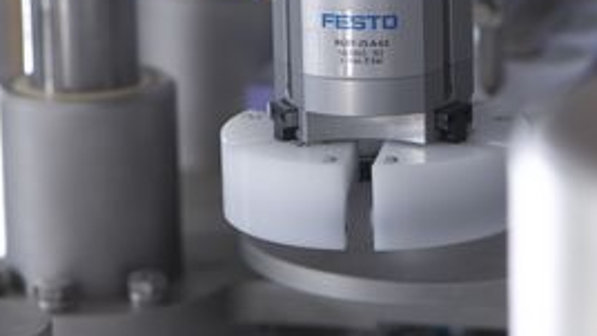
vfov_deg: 5.9
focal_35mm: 205
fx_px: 3246
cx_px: 355
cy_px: 27
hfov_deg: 10.5
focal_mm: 105
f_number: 8
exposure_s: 1/160
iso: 200
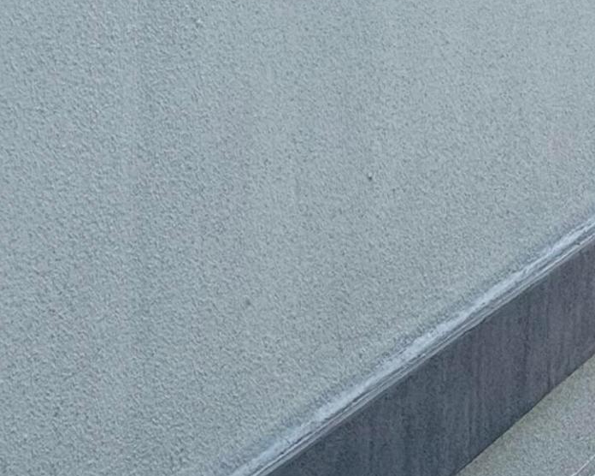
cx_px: 1122
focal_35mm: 194
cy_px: -361
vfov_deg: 7.7
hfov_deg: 9.4
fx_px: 3414
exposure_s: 1/1980
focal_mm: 6.76
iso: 100
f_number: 1.78
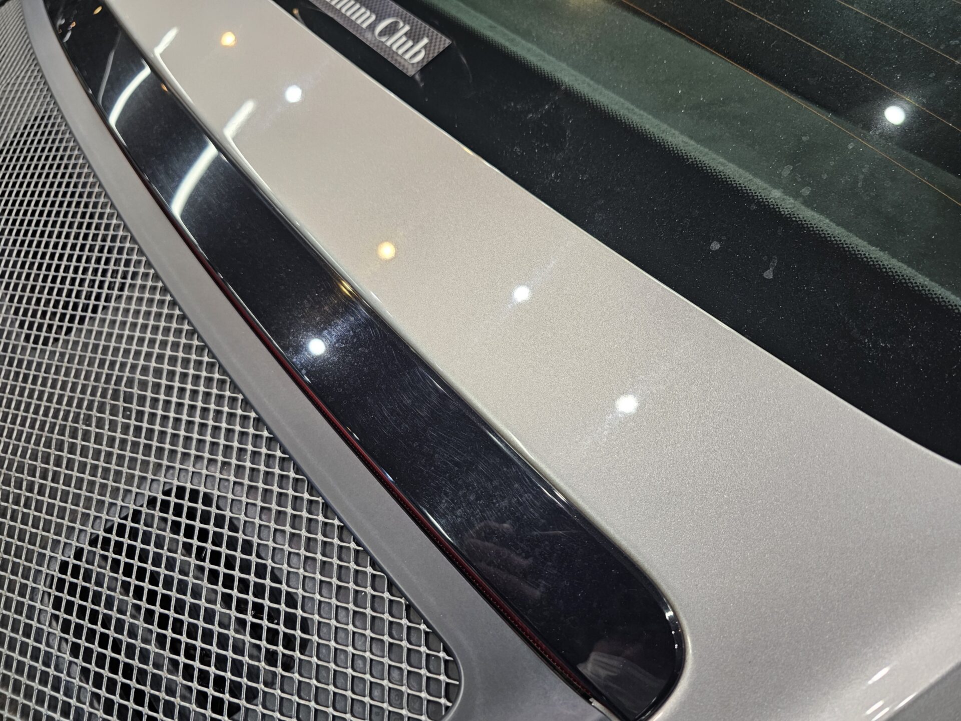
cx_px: 480
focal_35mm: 23
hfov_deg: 73.9
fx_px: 639
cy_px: 360
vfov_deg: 58.9
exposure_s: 1/100
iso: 100
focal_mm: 6.3
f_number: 1.7
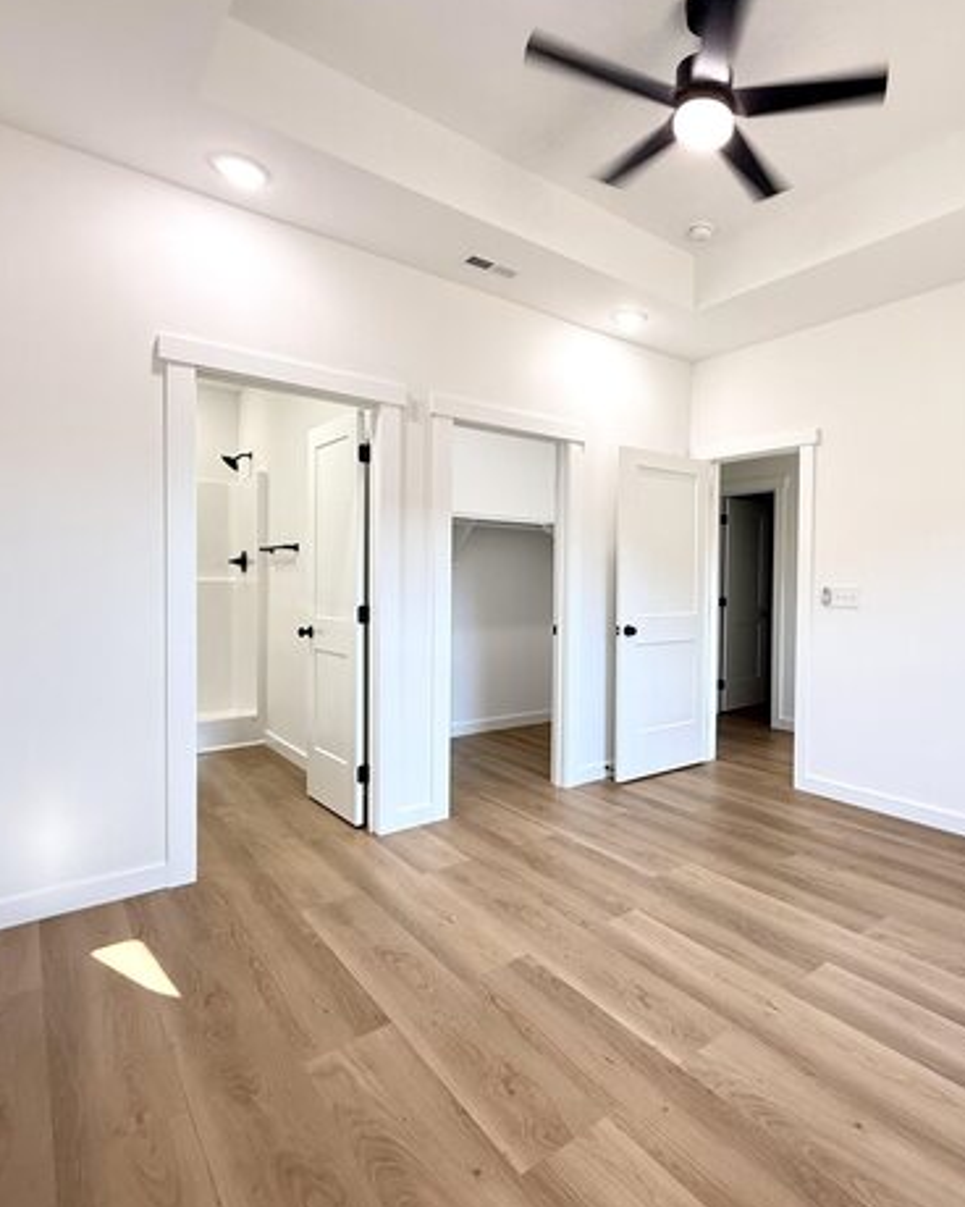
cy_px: 593
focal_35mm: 19
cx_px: 690
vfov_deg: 83.3
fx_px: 678
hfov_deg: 67.6
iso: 160
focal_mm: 2.22
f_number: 2.2
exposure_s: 1/120
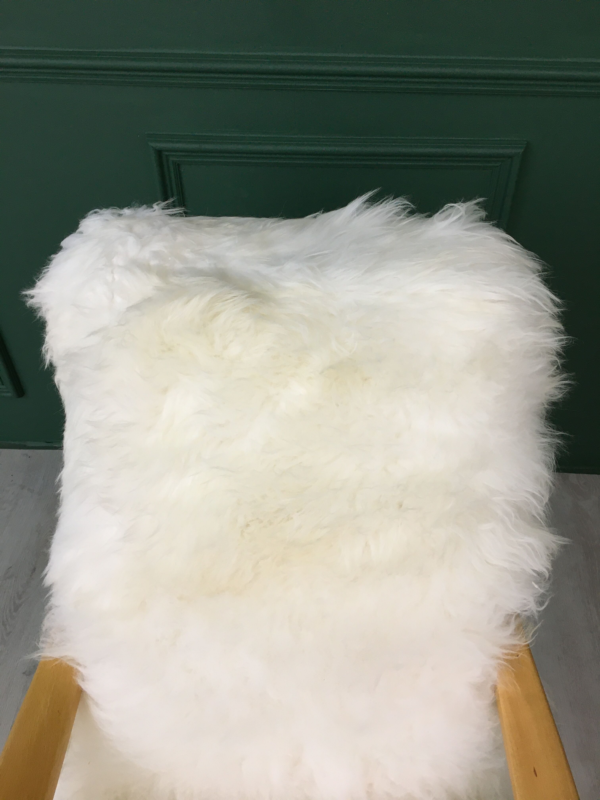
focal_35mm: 29
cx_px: 300
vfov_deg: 61.7
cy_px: 400
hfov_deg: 48.2
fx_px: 670
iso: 80
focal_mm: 4.15
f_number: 2.2
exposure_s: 1/33
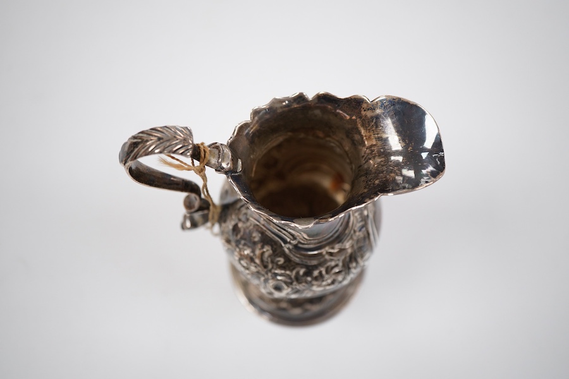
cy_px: 190
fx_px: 711
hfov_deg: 43.6
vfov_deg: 29.9
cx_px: 284
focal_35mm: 45
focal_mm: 30
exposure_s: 1/125
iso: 500
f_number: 5
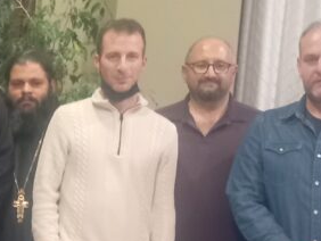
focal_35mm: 98
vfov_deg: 15.0
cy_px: 200
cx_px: -72
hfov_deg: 18.8
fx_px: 910
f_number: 1.8
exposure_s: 1/25
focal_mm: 4
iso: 500
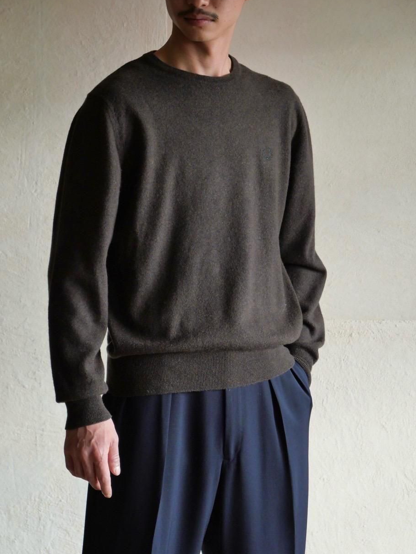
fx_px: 1762
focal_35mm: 110
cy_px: 279
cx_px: 197
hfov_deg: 13.5
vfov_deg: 17.9
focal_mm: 52
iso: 1600
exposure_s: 1/125
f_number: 4
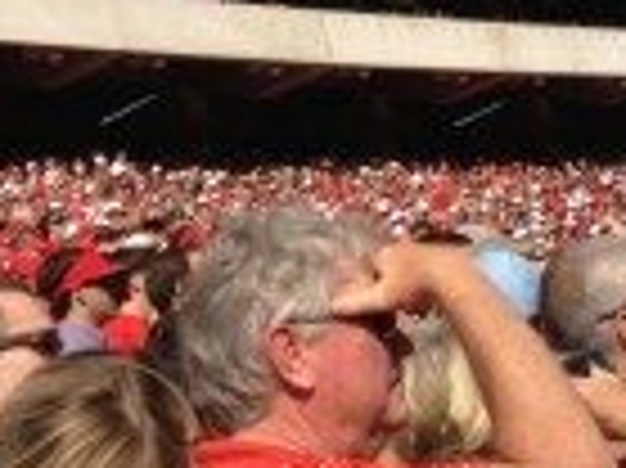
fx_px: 2240
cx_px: 272
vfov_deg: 11.5
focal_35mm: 124
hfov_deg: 15.9
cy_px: -212
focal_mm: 4.28
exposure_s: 1/1972
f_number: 2.4
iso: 50
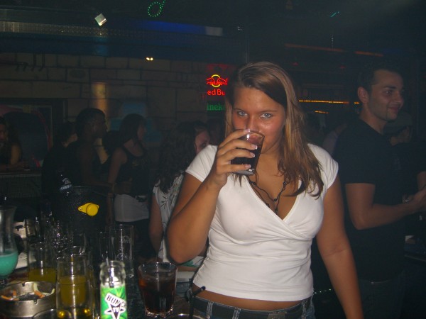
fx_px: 468
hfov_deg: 49.0
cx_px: 213
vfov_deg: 37.7
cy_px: 160
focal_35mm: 38
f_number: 2.8
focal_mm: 7.9
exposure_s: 1/60
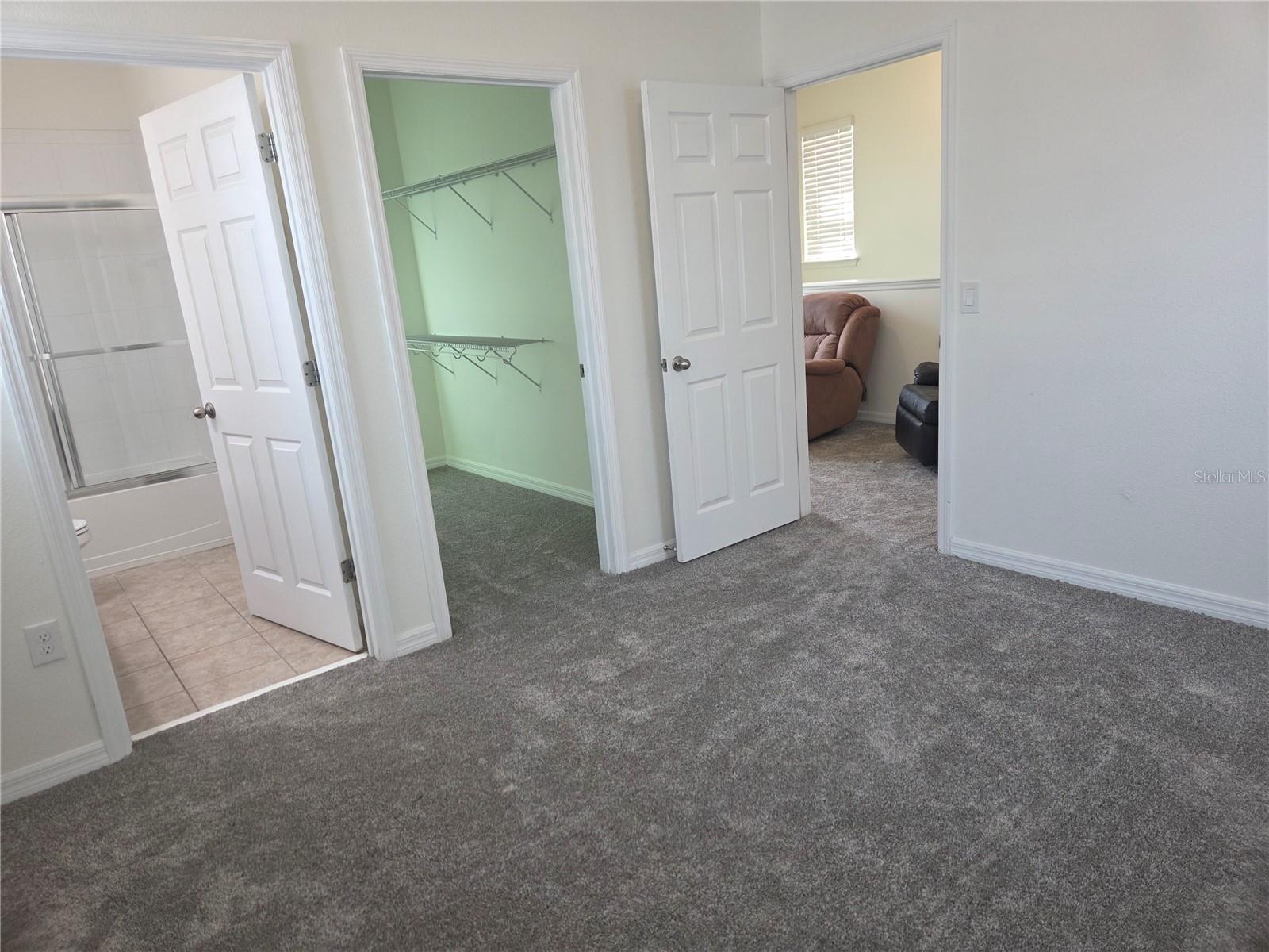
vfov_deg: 58.9
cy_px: 476
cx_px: 634
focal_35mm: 23
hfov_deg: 73.9
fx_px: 843
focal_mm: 5.4
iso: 160
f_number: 1.8
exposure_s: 1/120
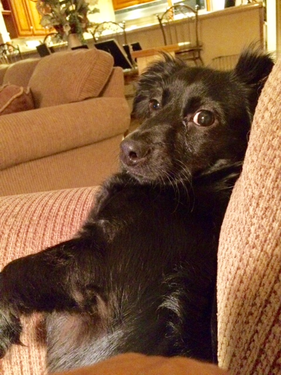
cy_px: 188
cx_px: 140
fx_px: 314
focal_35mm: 29
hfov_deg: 48.2
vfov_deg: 61.7
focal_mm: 4.15
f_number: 2.2
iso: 1000
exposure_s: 1/15
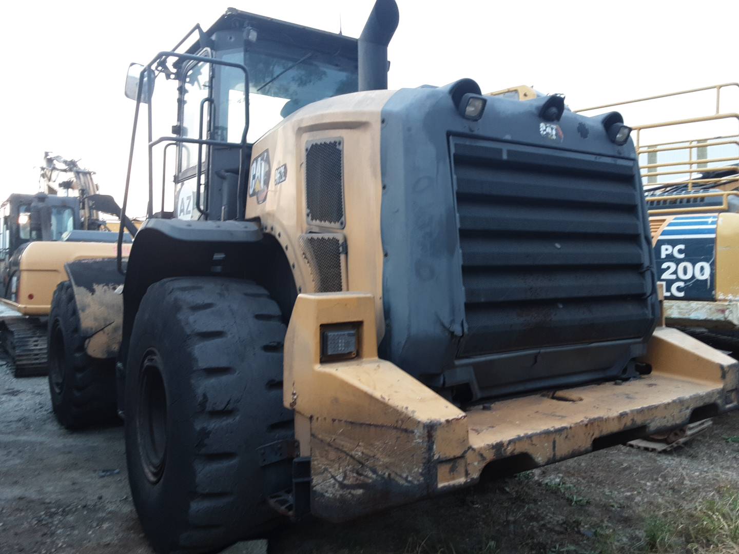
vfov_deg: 49.7
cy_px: 277
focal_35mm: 28
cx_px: 370
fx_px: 598
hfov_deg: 63.4
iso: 49
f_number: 1.9
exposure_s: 1/40
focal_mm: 2.9
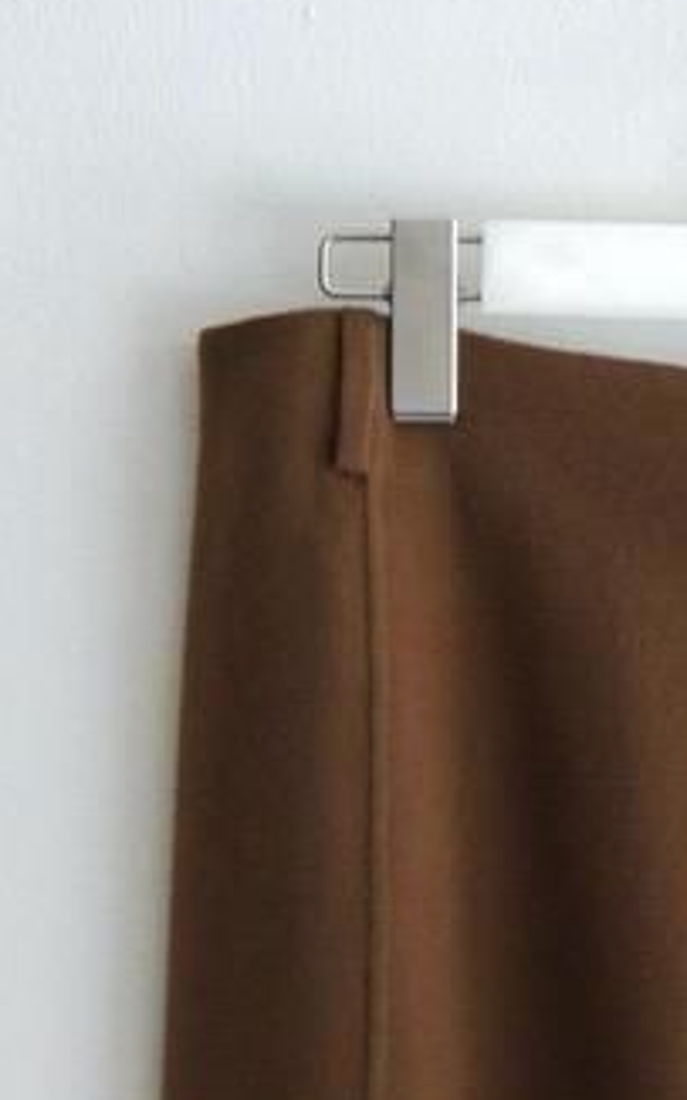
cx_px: 775
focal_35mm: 277
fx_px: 8302
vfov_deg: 7.4
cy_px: 2021
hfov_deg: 4.7
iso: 320
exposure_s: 1/160
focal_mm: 49
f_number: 4.5
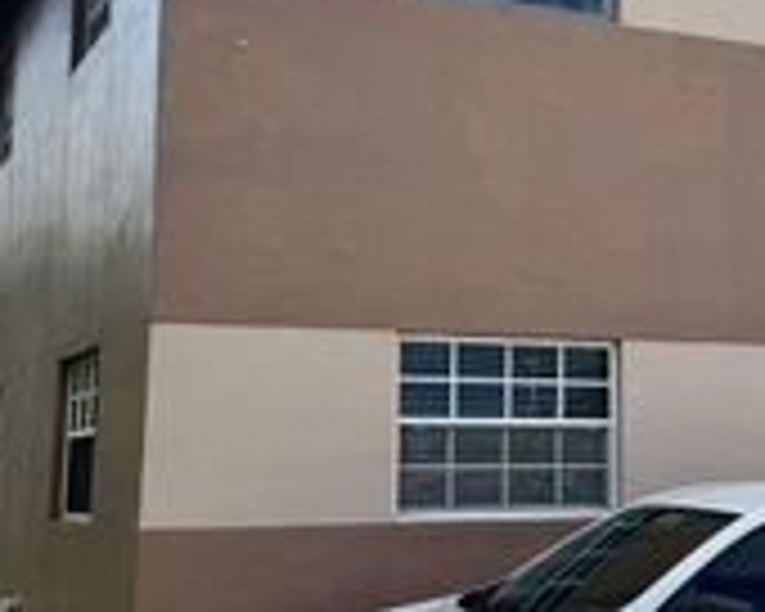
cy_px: 236
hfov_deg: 27.0
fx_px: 1562
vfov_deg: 22.1
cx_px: 616
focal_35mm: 69
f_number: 1.78
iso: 100
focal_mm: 6.76
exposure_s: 1/4975
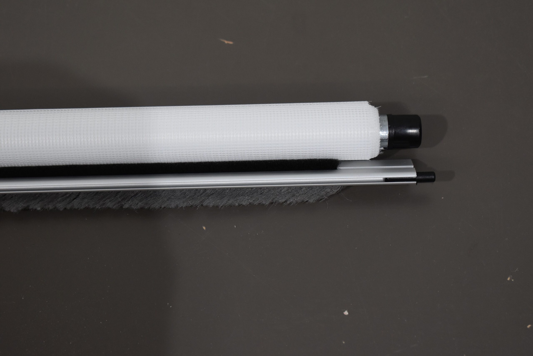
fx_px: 1221
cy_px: 178
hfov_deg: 24.6
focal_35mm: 82
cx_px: 266
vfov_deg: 16.6
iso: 800
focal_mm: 55
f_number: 5.6
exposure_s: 1/160
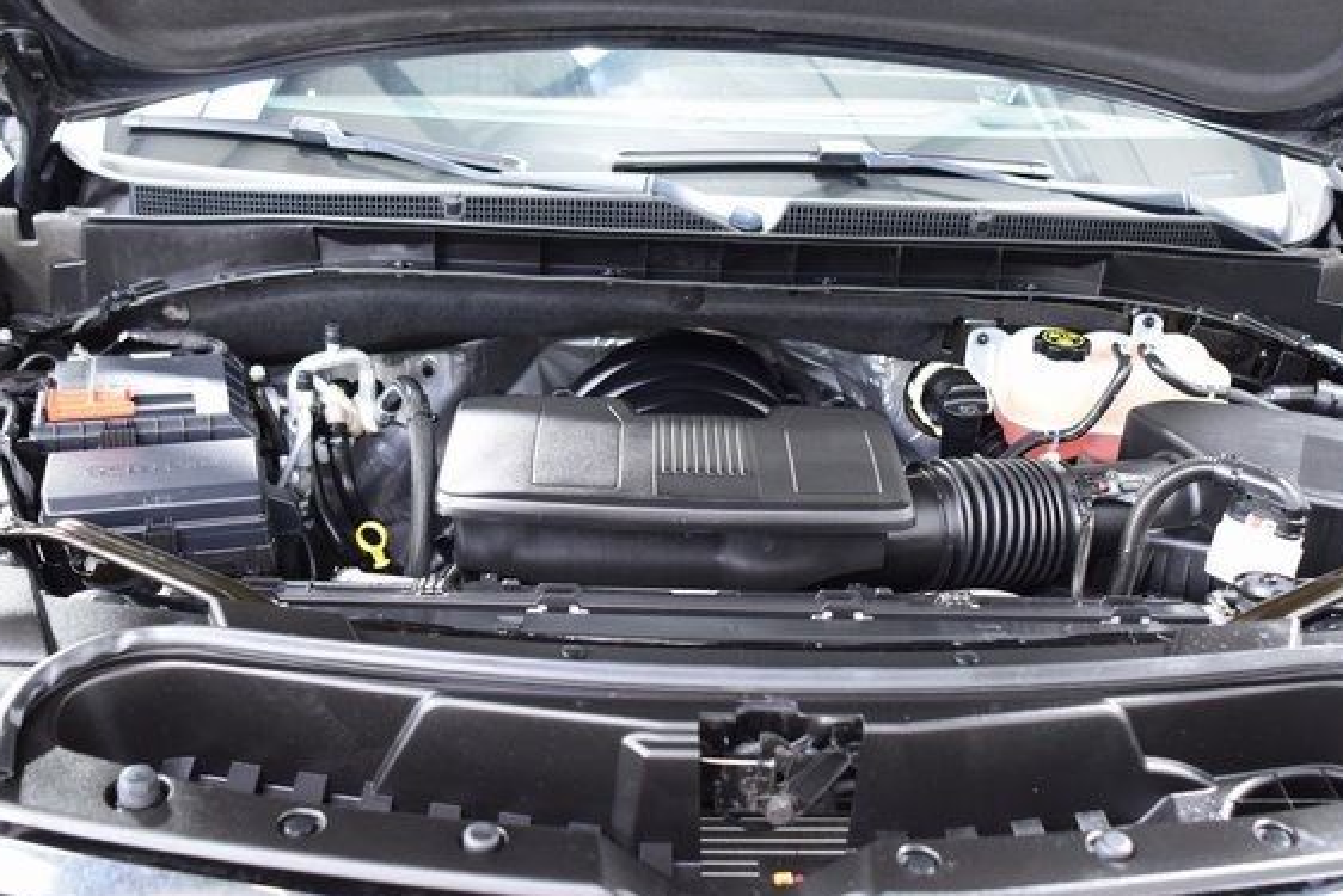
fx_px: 1530
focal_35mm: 41
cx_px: 688
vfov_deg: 32.6
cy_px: 424
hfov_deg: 47.4
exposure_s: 1/15
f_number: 2.8
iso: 1600
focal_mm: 24
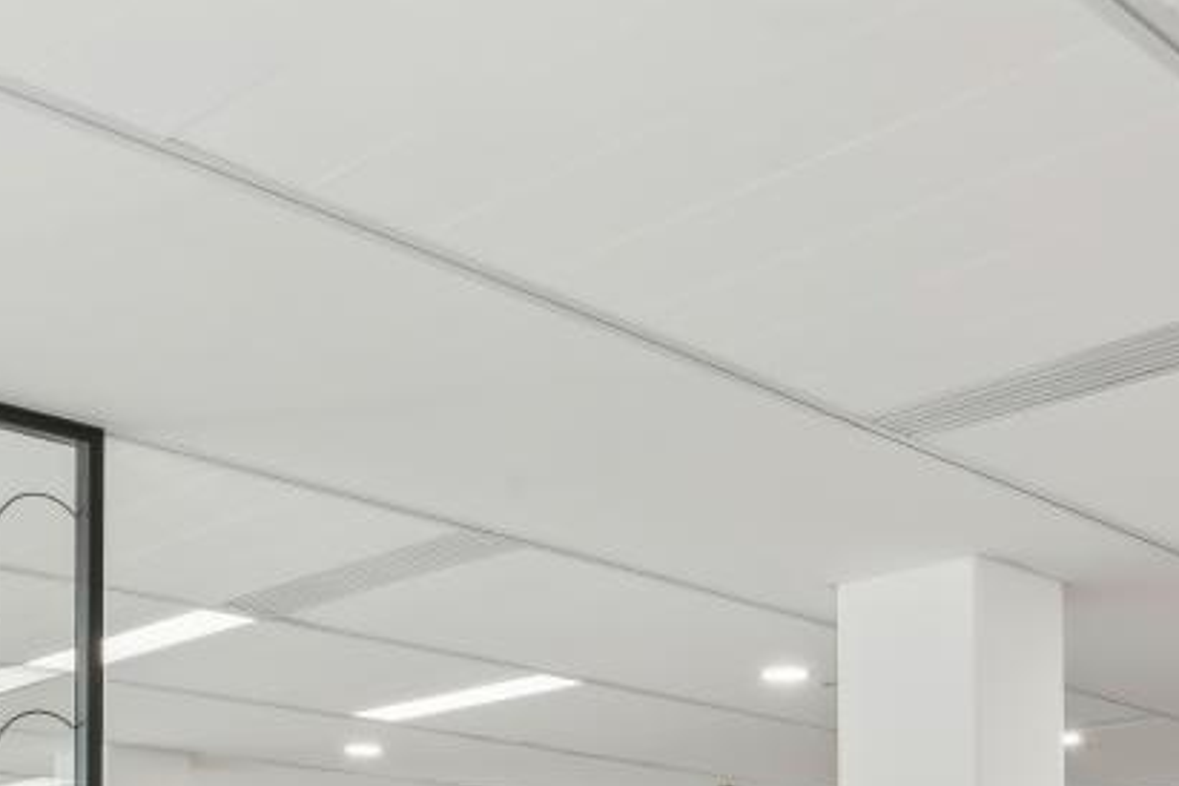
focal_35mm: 53
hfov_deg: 37.0
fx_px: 1736
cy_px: 1080
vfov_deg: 22.3
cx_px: 367
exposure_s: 1/5
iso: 160
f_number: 11
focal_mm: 17
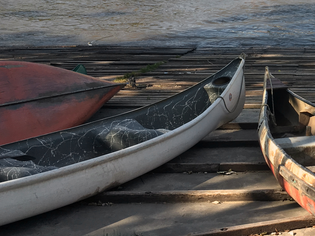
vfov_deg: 21.8
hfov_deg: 26.8
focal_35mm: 66
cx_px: 355
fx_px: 601
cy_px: 32
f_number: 2.2
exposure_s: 1/986
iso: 25
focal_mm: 4.15
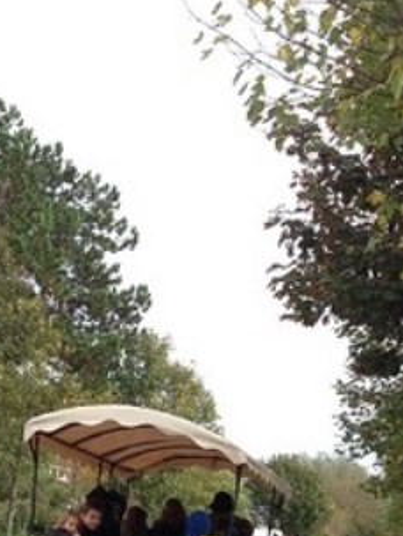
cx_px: 141
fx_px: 1348
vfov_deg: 21.5
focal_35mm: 87
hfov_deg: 17.0
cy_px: 563
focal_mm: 4.12
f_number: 2.4
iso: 50
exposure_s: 1/547
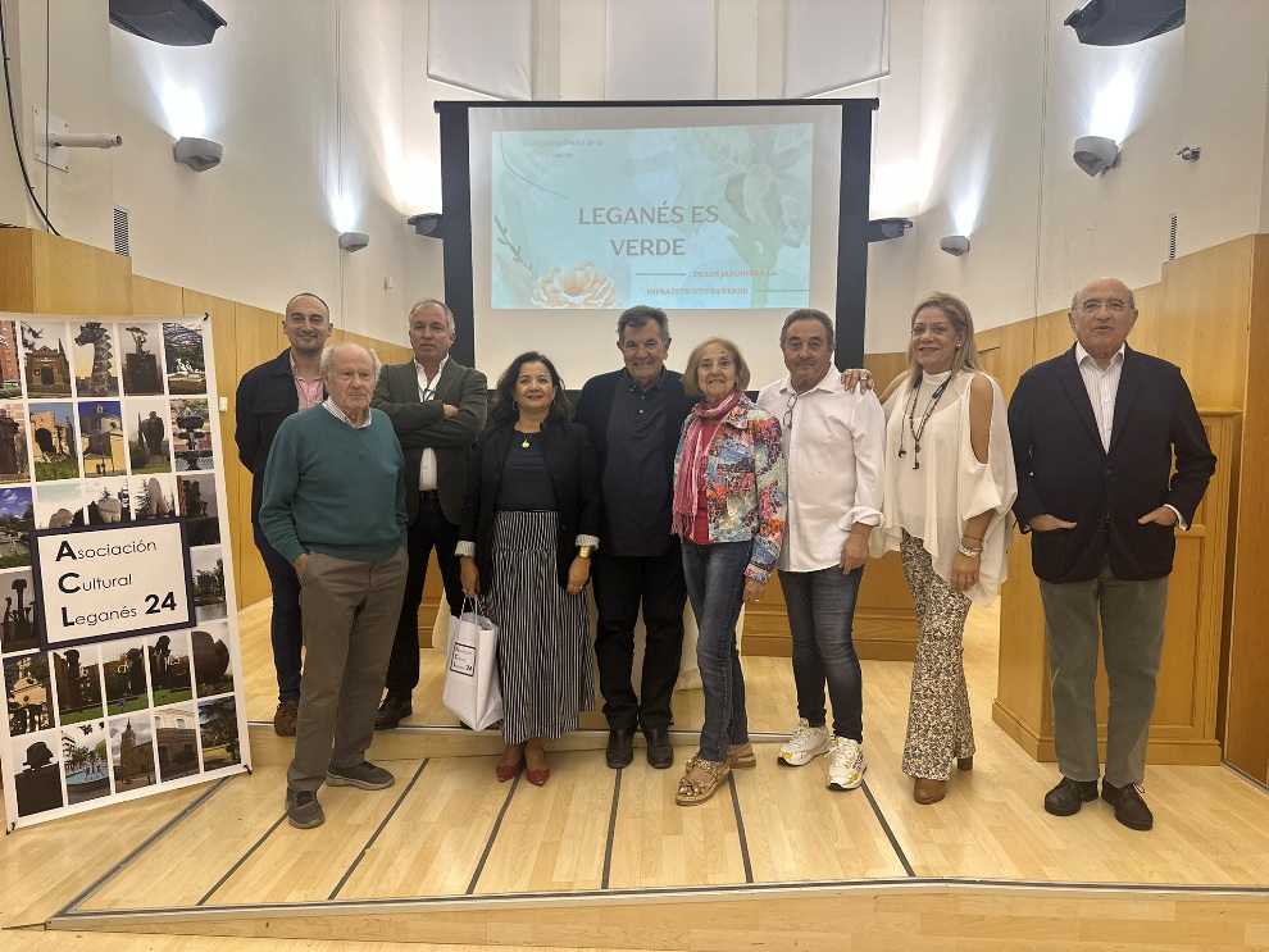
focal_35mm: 24
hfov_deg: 71.6
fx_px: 880
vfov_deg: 56.8
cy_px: 476
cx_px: 634
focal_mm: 6.86
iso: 200
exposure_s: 1/100
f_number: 1.78
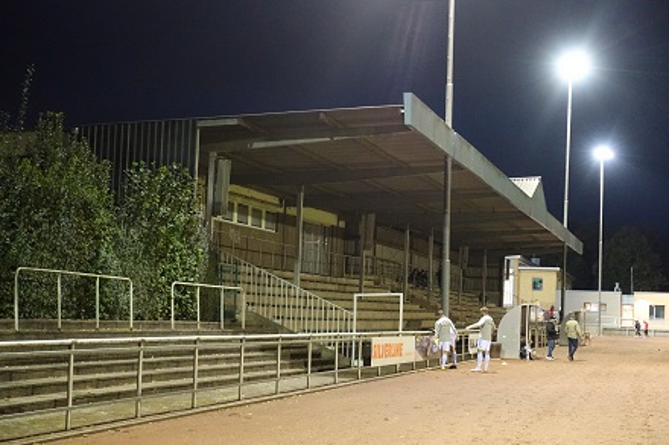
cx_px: 334
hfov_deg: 29.7
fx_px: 1263
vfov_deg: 20.0
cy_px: 222
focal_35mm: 68
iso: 3200
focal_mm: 24.82
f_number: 2.8
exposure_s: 1/25
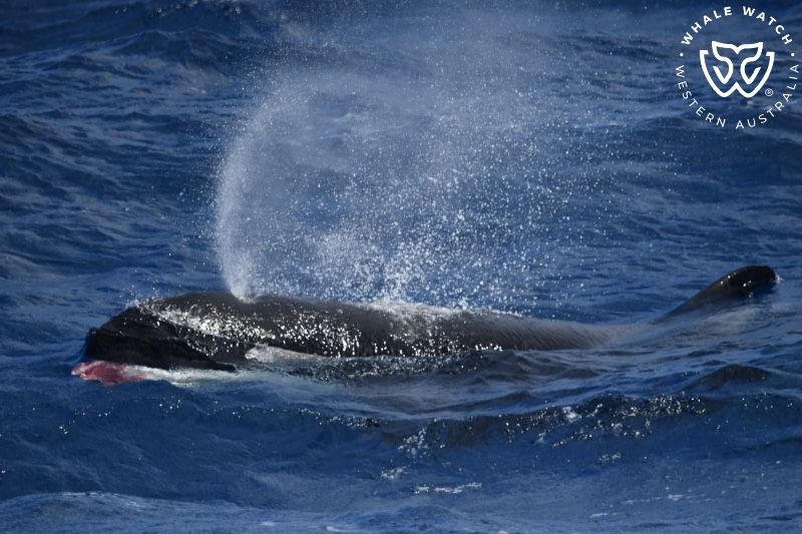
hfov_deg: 4.1
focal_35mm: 500
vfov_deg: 2.7
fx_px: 11136
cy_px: 267
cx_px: 401
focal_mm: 500
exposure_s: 1/8000
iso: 800
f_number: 6.3
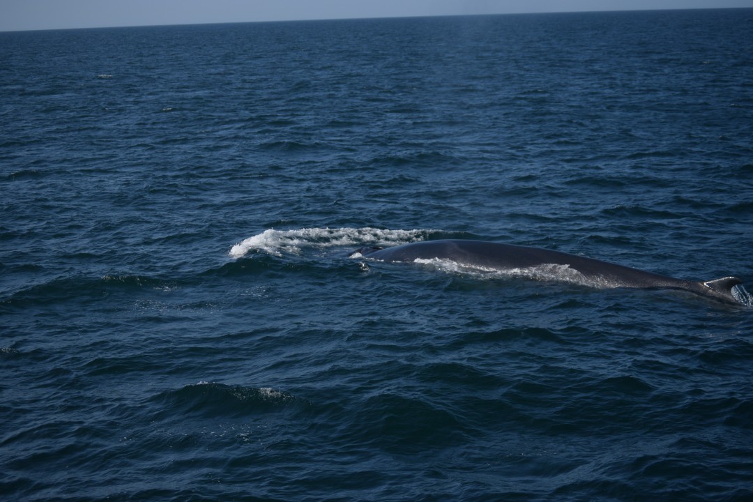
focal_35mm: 82
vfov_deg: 16.6
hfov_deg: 24.6
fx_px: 1725
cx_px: 376
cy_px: 251
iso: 200
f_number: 4
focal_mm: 55
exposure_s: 1/4000
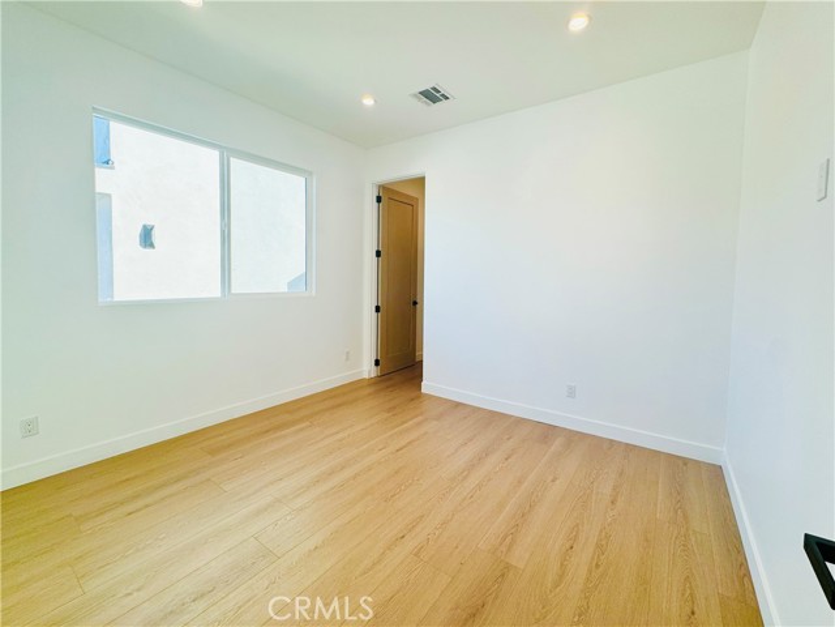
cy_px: 314
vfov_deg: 85.7
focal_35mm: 14
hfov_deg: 102.1
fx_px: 338
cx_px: 418
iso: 80
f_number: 2.2
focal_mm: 2.22
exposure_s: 1/120
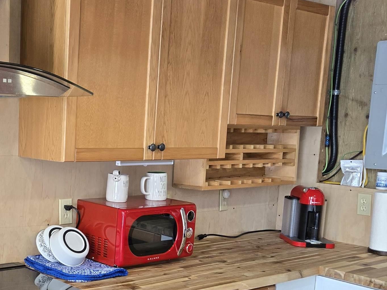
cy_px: 195
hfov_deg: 35.0
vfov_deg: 27.8
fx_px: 581
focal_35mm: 52
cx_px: 50
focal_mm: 5.4
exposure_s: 1/120
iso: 160
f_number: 1.8
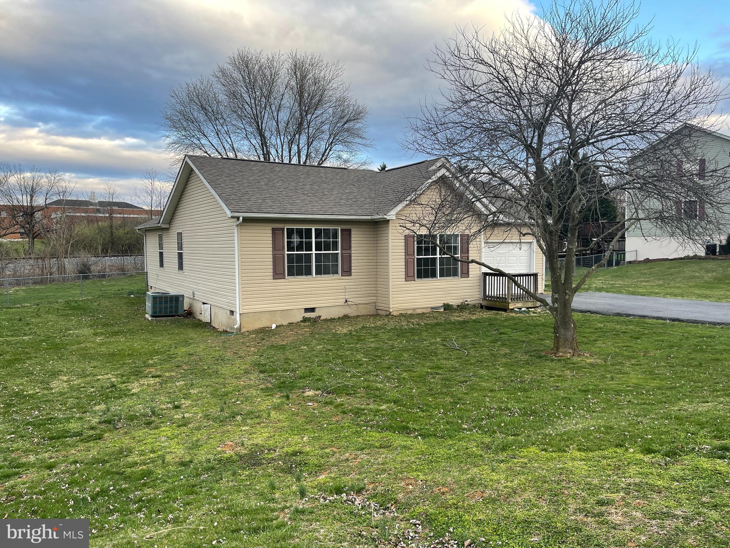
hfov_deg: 67.3
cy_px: 274
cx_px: 365
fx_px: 548
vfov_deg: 53.1
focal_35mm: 26
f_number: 1.6
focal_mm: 5.1
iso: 32
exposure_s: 1/145
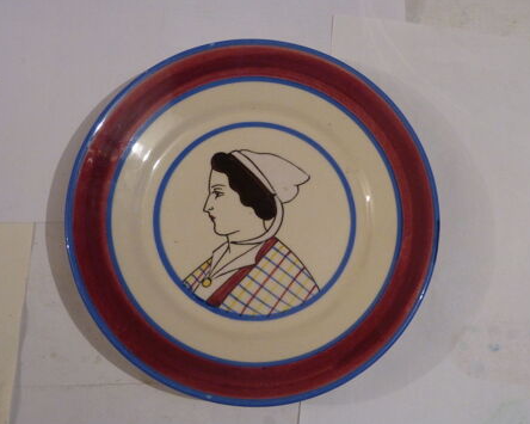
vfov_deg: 39.1
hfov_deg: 47.9
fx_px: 596
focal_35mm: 38
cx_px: 279
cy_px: 213
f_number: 3.1
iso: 400
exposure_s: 1/15
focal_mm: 6.3
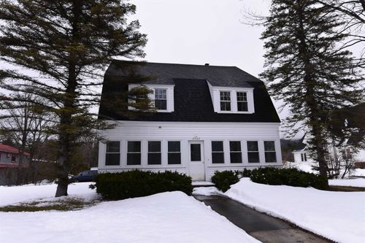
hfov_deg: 73.8
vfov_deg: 53.1
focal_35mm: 24
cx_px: 182
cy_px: 122
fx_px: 243
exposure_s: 1/200
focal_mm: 24
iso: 100
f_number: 6.3
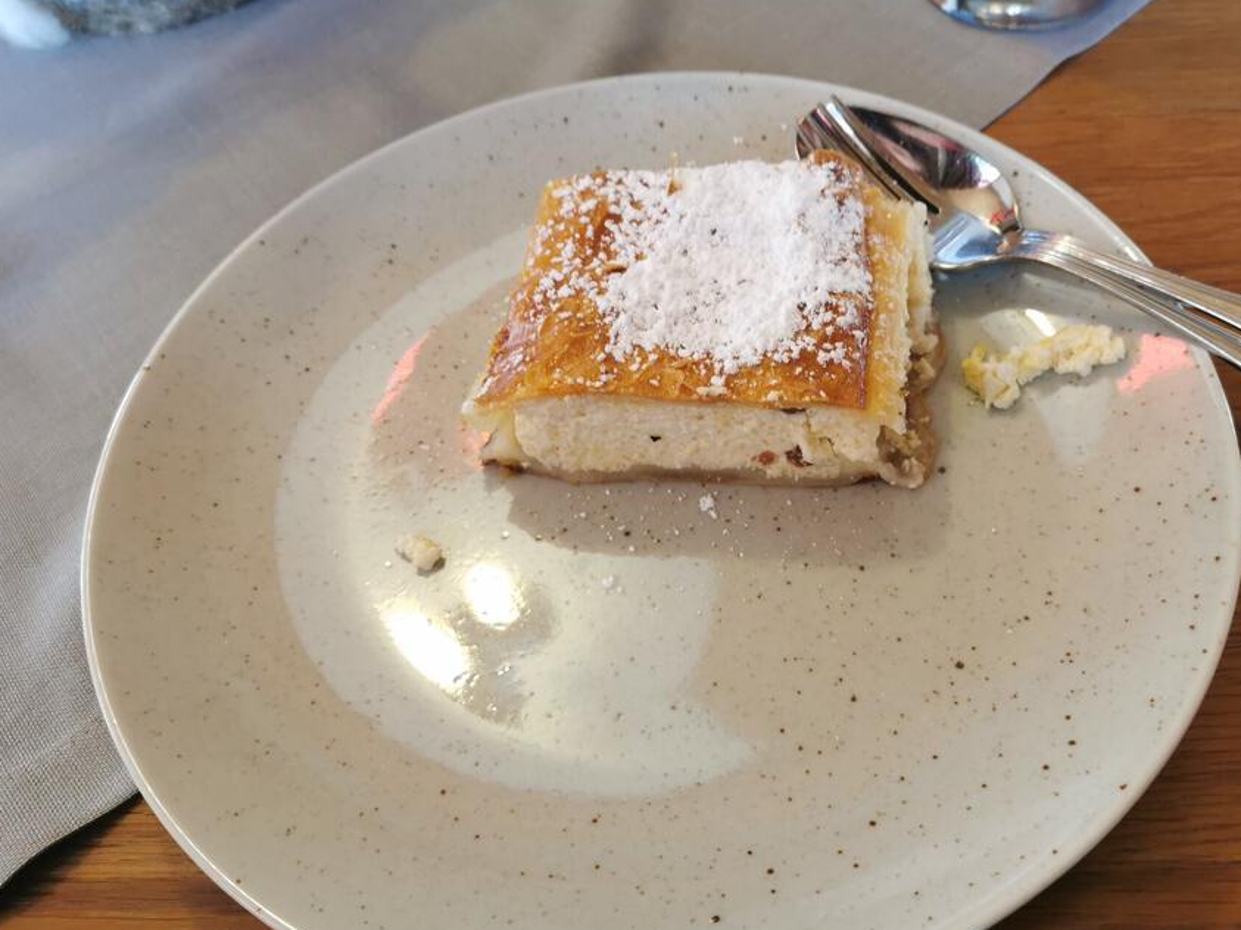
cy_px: 435
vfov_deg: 42.9
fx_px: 1183
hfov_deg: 55.1
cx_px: 714
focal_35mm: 33
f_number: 1.8
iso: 125
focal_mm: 5.58
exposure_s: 1/50
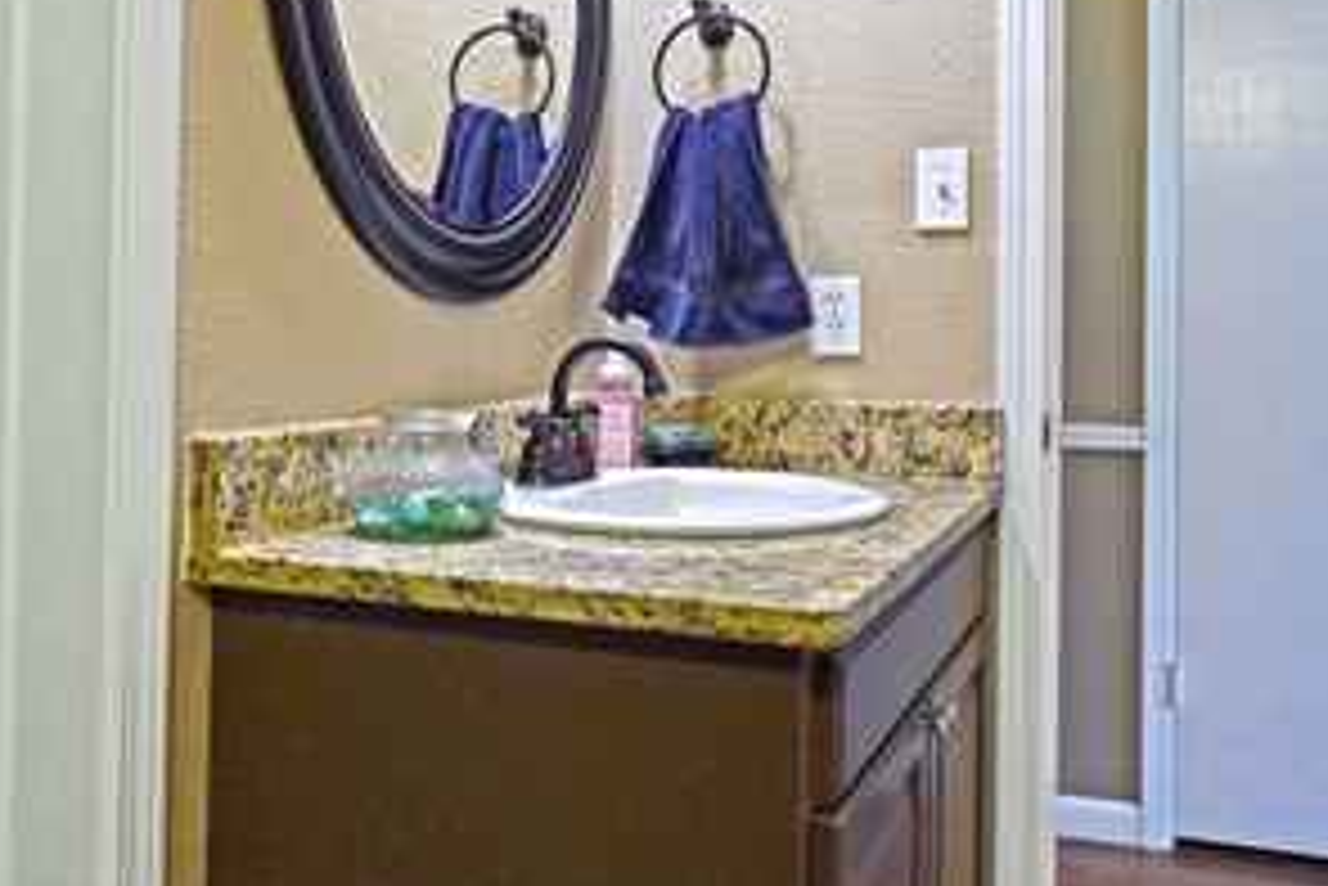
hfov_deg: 49.4
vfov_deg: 33.2
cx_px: 572
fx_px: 1439
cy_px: 171
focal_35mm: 39
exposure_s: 1/20
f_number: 3.5
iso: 125
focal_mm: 12
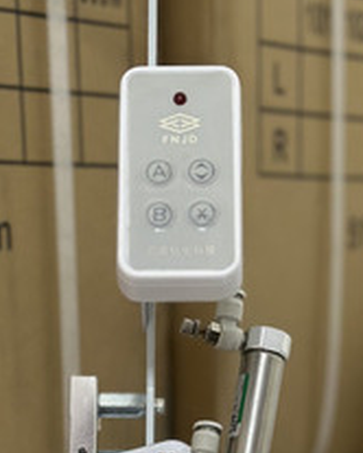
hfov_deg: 13.7
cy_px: 530
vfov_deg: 16.4
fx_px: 1515
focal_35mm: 113
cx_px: 159
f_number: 1.78
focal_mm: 6.86
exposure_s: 1/50
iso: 250
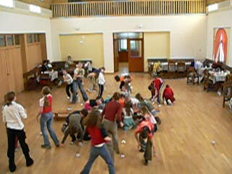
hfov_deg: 51.4
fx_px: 241
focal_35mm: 36
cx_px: 116
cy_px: 87
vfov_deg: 39.7
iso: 200
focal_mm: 6
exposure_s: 1/15
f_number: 2.8
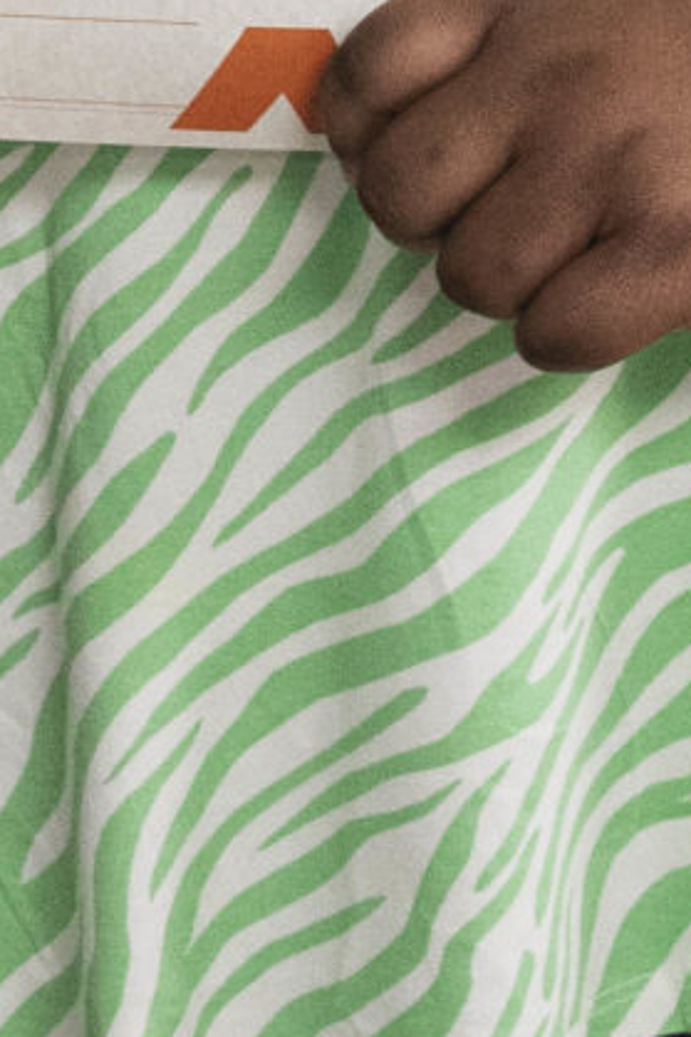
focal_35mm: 220
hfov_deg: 6.2
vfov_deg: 9.2
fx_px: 6339
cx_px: -289
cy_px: -304
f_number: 5.6
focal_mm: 24
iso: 2000
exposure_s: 1/125
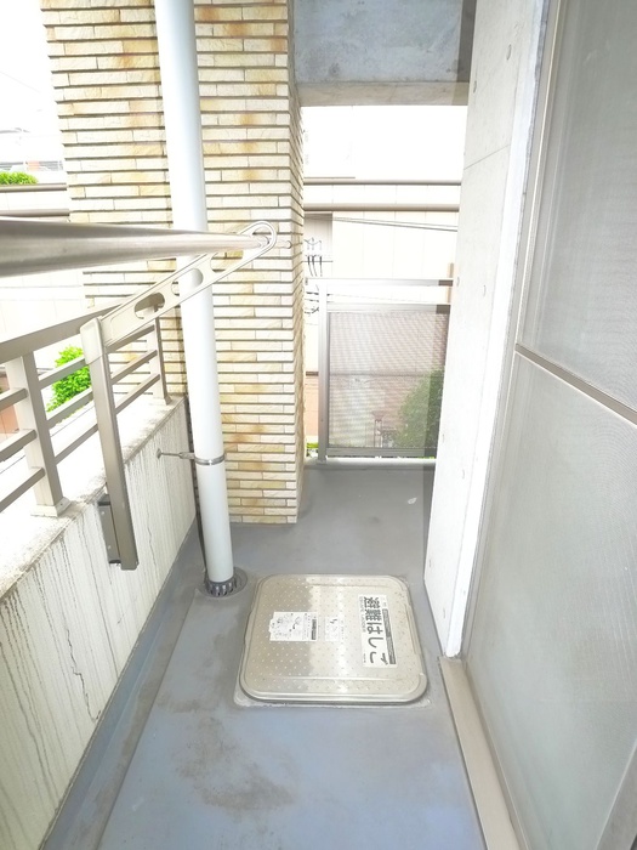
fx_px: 589
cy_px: 425
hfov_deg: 56.8
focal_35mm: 24
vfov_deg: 71.6
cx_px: 318
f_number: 2.8
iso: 400
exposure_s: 1/200
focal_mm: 5.1
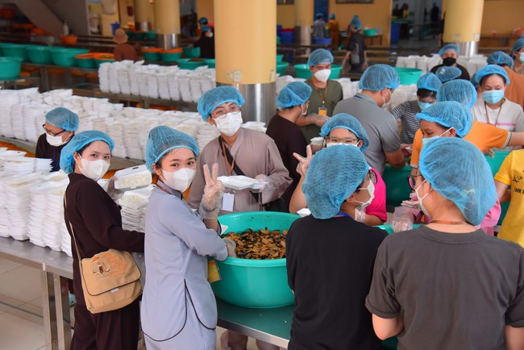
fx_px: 670
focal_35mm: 46
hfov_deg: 42.7
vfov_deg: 29.3
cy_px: 175
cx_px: 262
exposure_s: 1/125
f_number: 4.5
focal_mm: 46
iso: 500
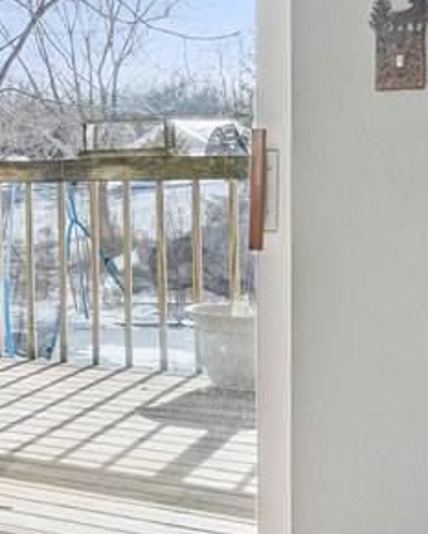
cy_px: 190
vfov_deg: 28.6
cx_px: -483
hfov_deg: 16.3
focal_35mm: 66
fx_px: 1044
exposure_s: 1/80
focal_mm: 16
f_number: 9
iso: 400
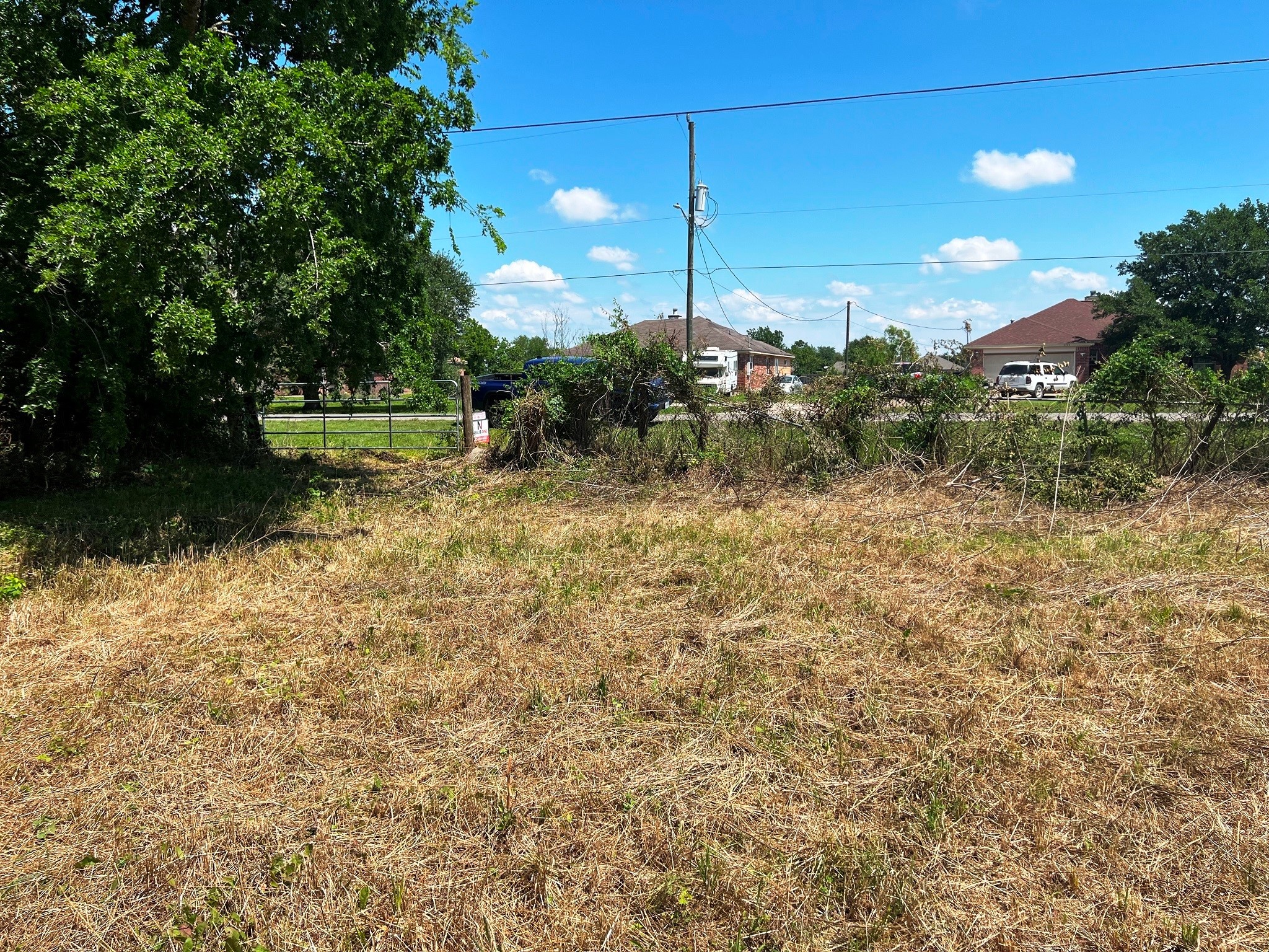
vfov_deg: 53.1
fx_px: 953
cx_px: 634
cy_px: 476
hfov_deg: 67.3
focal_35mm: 26
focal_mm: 5.7
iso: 50
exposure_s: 1/3968
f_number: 1.5
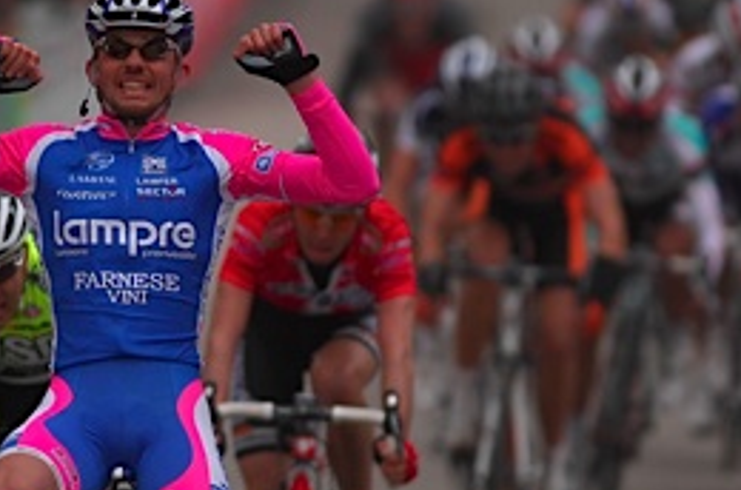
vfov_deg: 1.2
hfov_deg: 1.9
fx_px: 22771
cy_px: 272
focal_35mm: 1109
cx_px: 86
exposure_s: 1/1250
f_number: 2.8
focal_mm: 300
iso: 400
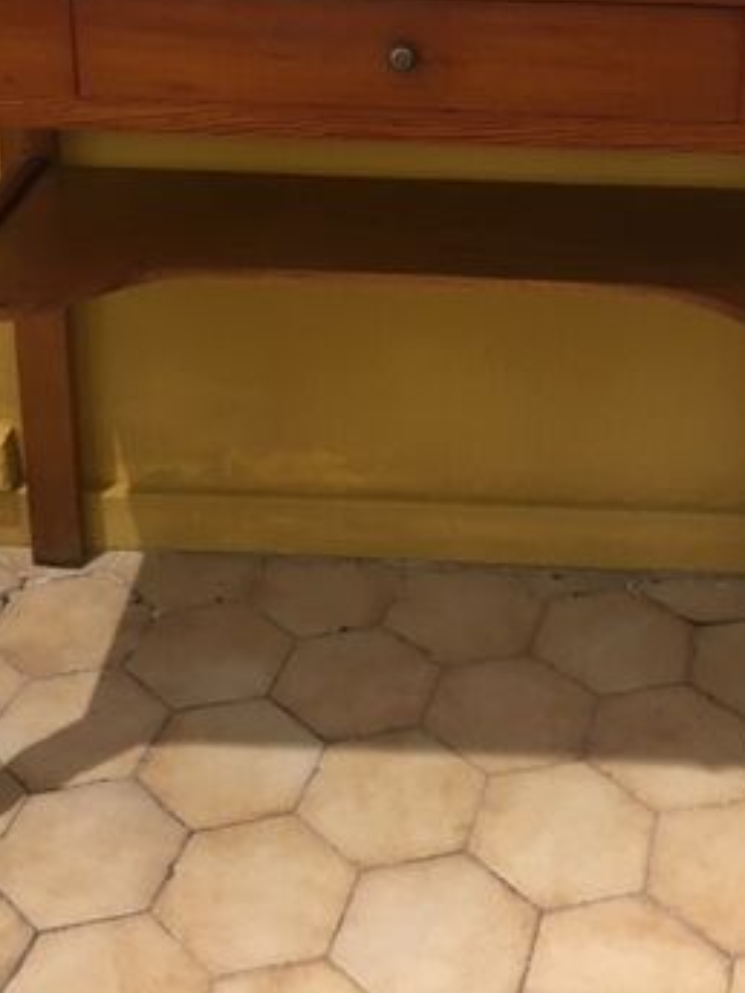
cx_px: 416
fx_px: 1550
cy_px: 257
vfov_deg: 34.8
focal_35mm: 54
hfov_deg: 27.0
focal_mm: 4.15
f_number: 2.2
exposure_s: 1/33
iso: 100
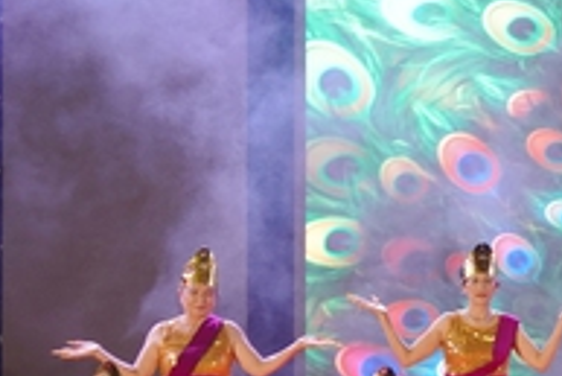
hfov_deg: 10.3
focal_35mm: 190
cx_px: 929
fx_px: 2967
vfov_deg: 7.2
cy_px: 281
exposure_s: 1/60
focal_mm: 33
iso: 500
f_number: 5.6
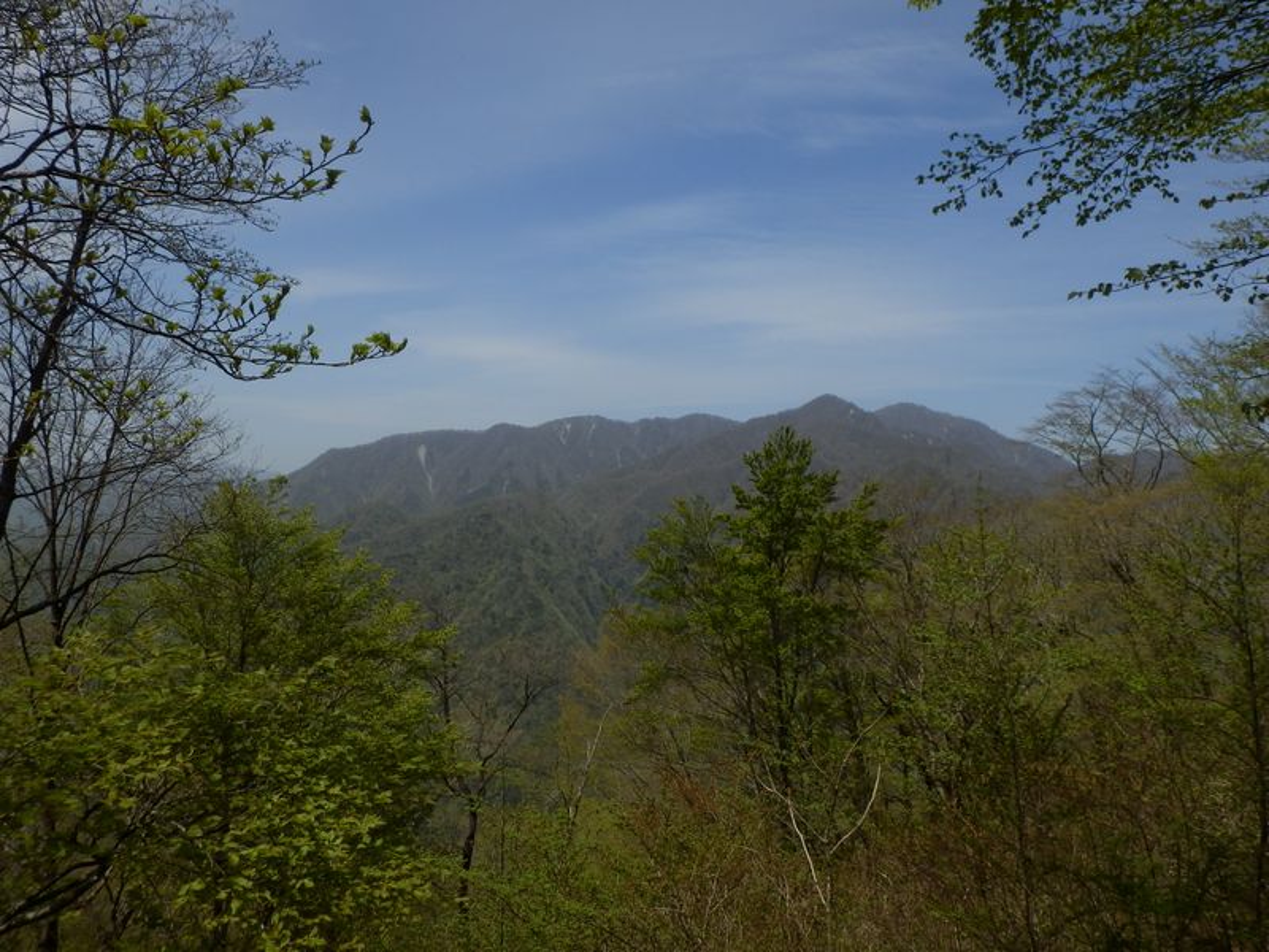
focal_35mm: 30
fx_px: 1100
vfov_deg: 46.8
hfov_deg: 60.0
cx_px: 634
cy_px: 476
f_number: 8.8
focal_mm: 5.3
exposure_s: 1/250
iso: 80
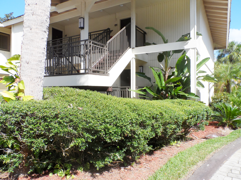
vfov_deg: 56.8
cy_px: 90
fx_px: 167
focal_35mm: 24
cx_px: 120
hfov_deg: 71.6
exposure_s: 1/350
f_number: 4.5
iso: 80
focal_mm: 4
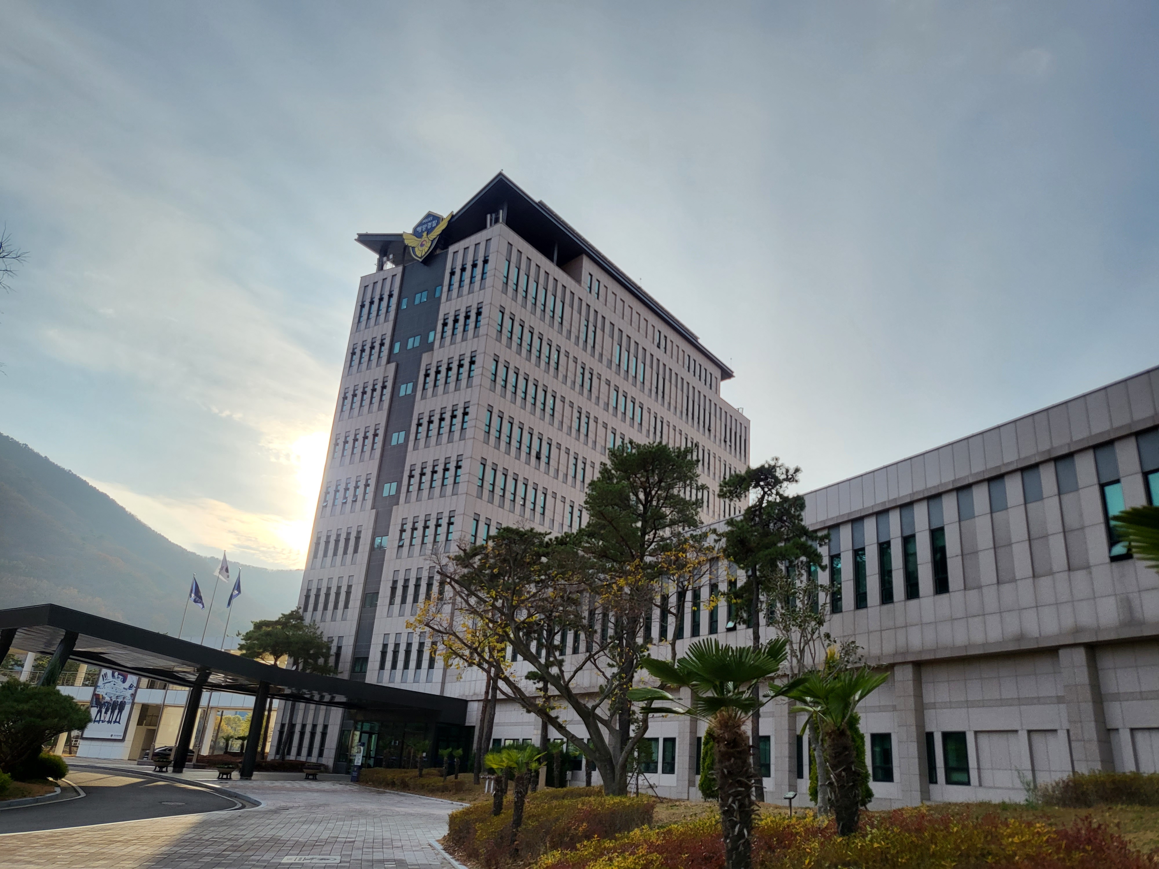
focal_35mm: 26
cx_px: 580
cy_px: 434
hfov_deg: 67.3
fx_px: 871
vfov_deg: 53.1
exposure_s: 1/2436
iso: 50
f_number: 1.8
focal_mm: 4.25
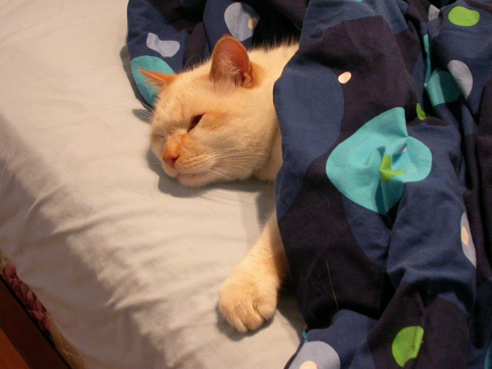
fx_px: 867
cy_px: 184
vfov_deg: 24.0
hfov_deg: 31.7
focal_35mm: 61
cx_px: 246
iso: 400
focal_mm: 12.7
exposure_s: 1/3.4
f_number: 4.5
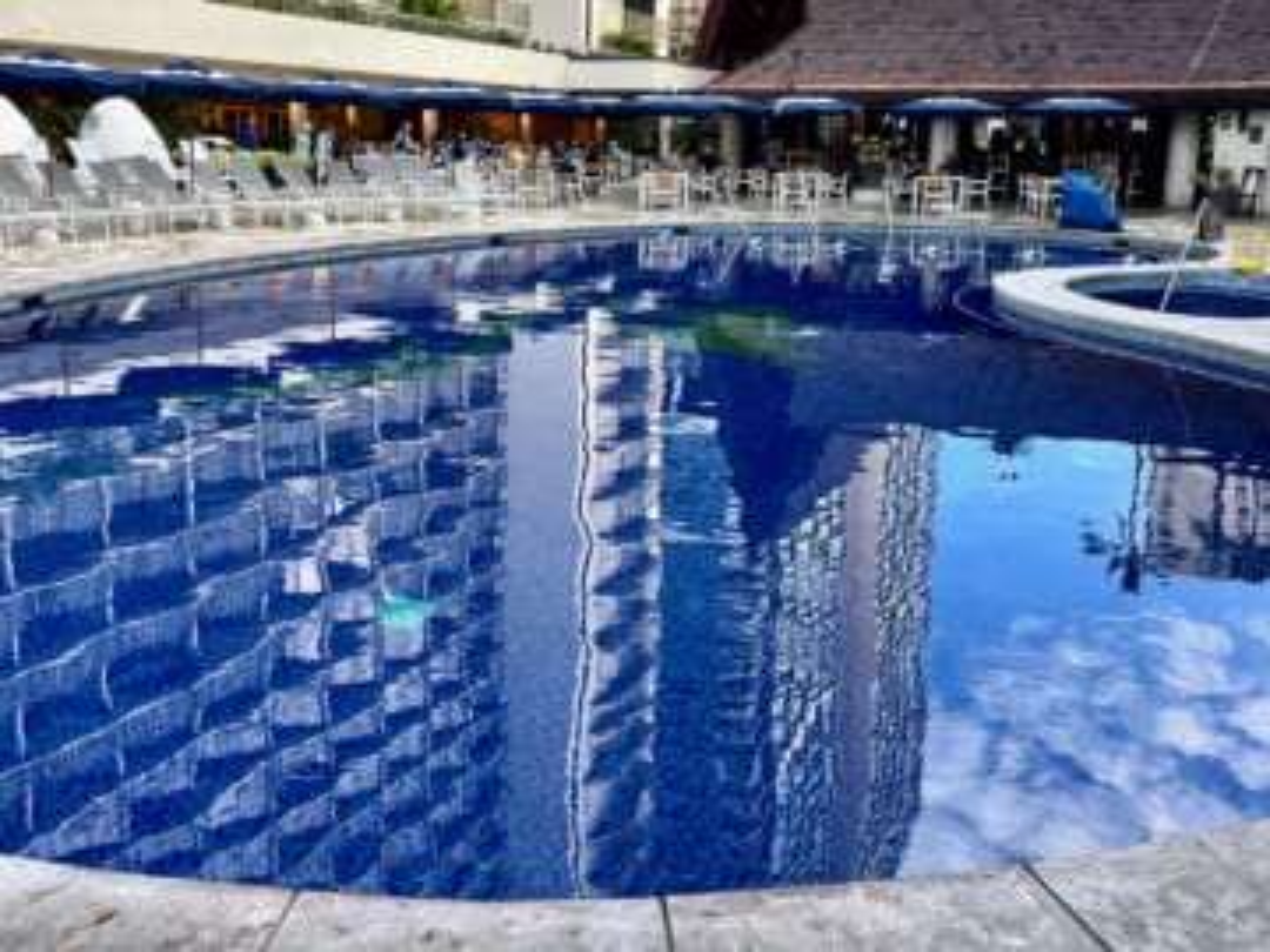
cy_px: 476
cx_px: 635
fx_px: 954
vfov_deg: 53.1
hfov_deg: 67.3
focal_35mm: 26
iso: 32
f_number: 1.6
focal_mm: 4.2
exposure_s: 1/202
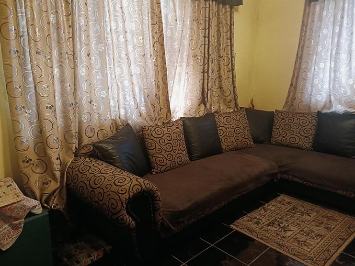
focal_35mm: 27
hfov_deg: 65.2
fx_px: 277
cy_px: 137
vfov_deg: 51.4
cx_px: 165
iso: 1000
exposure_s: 1/25
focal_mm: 4.7
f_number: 1.7
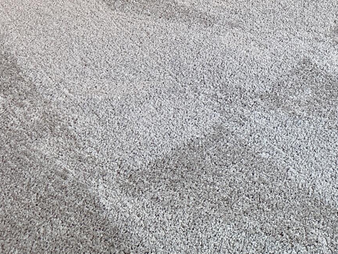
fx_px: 820
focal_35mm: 84
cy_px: -169
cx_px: 350
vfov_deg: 15.6
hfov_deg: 22.3
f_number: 1.78
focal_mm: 6.86
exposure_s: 1/60
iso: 125
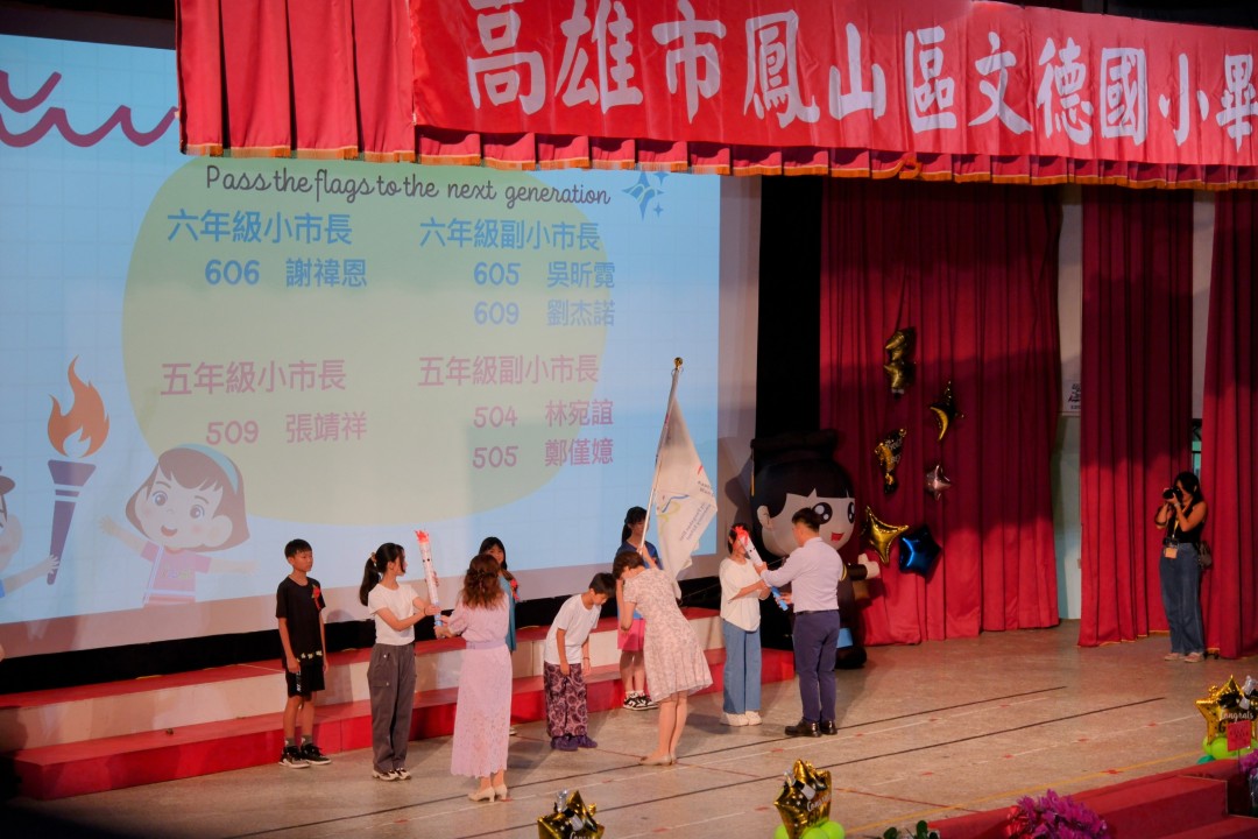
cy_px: 420
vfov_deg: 18.7
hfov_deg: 27.7
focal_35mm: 73
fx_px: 2551
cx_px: 629
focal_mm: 48.5
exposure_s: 1/60
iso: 500
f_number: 2.8
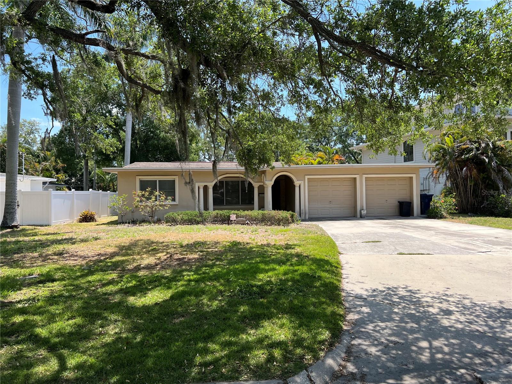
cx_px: 256
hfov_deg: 67.3
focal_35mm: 26
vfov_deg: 53.1
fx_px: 385
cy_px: 192
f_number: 1.5
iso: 50
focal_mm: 5.7
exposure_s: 1/1838
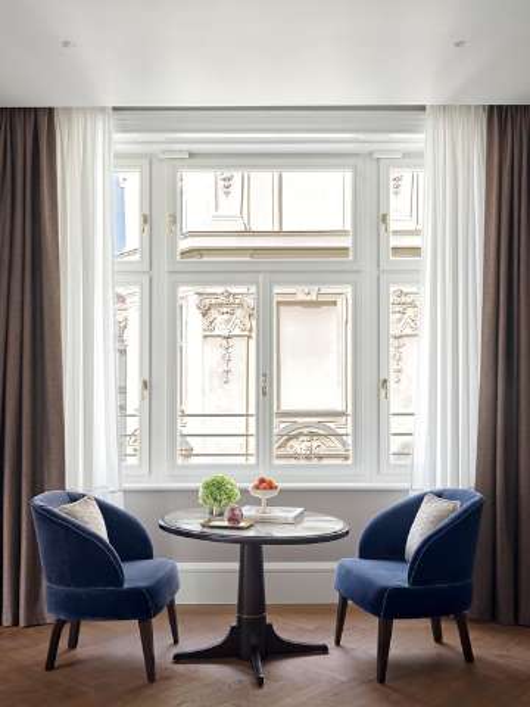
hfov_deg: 41.8
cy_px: 354
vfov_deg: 54.0
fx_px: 694
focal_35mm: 34
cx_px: 265
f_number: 16
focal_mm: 43.3
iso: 400
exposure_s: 1/5
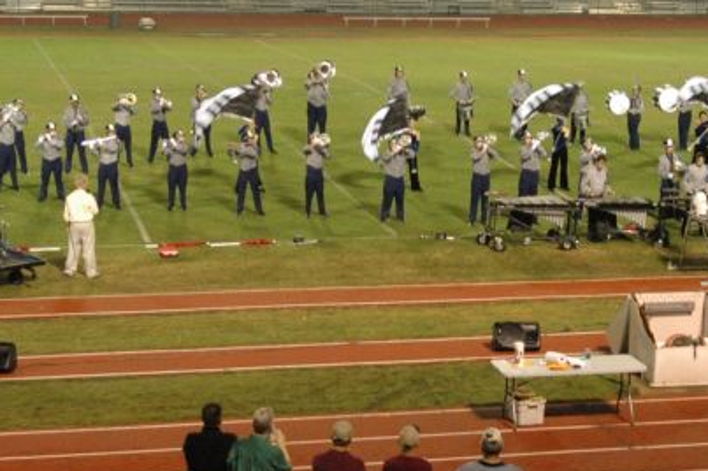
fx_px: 1945
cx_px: 504
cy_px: 274
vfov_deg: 13.8
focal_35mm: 99
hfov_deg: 20.5
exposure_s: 1/60
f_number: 2.8
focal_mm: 26
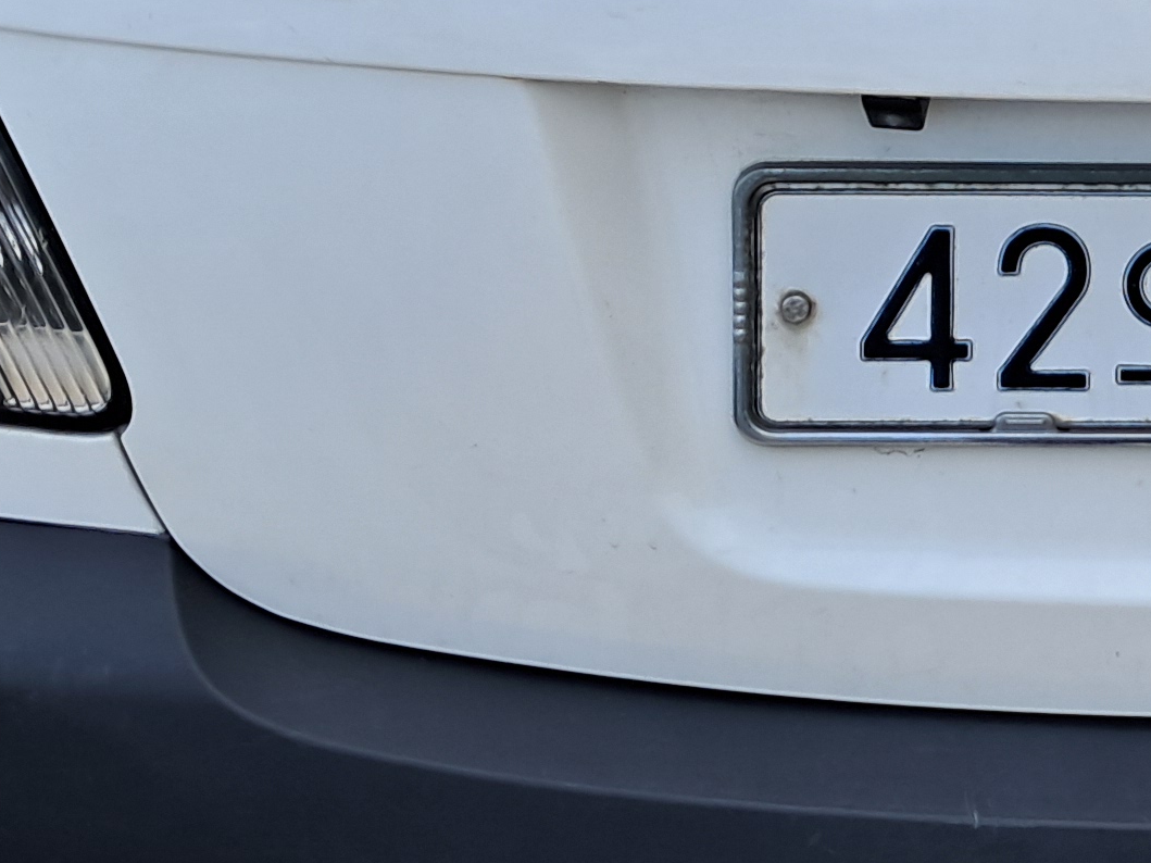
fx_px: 3458
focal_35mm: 104
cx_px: 1297
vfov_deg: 14.1
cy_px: 75
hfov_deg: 18.1
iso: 50
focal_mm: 4
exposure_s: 1/315
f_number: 1.8
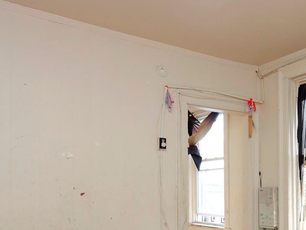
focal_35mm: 40
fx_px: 354
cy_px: 188
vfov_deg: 34.7
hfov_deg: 43.5
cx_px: 263
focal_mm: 7
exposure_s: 1/80
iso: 500
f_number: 5
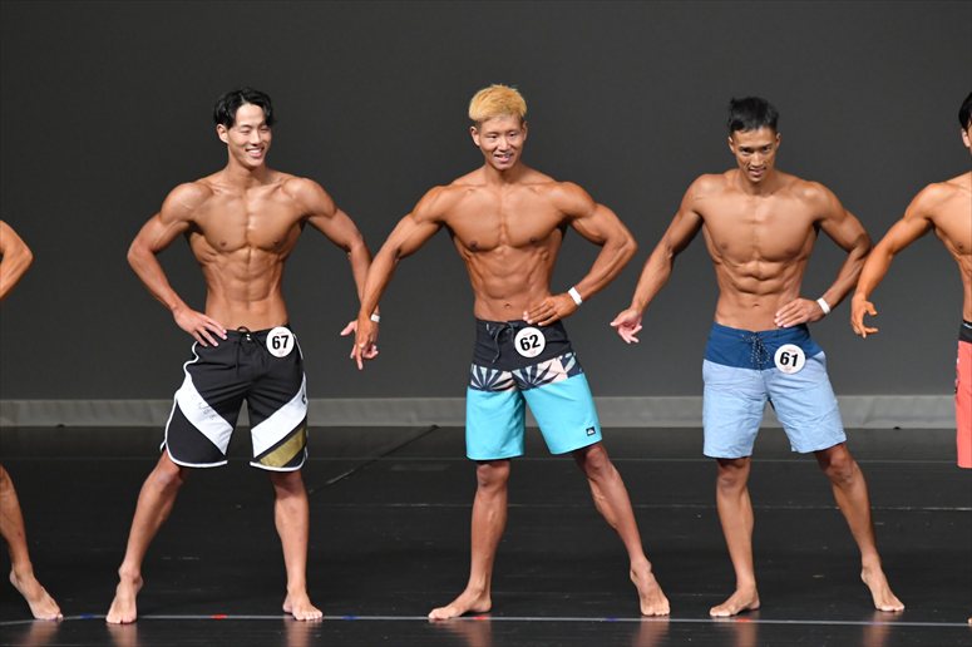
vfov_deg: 4.4
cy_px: 324
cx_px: 486
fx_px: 8501
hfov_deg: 6.5
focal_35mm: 315
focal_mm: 210
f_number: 5.6
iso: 4000
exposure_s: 1/400
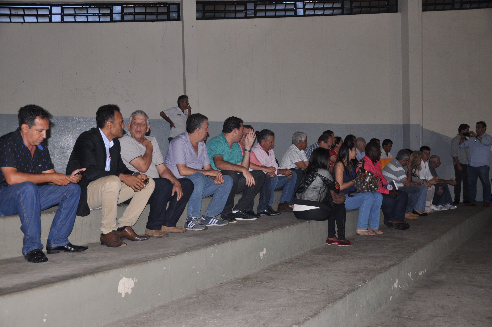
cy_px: 164
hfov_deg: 49.6
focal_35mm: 39
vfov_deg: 34.1
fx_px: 532
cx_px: 246
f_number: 4
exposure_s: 1/60
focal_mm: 26
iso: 640
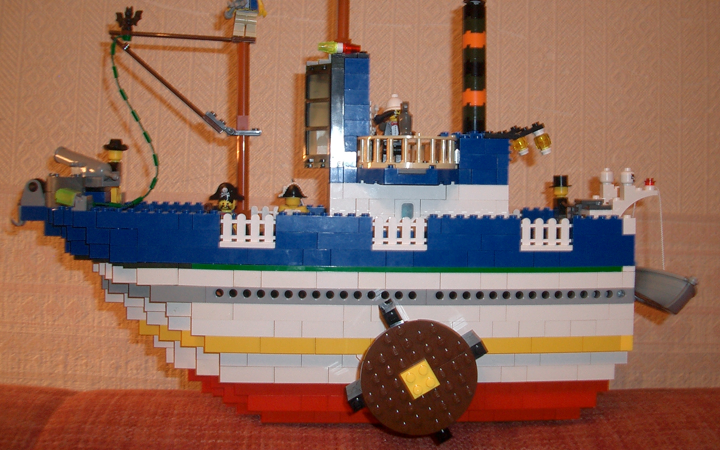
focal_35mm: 42
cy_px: 169
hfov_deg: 47.2
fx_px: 824
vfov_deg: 30.4
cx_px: 350
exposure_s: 1/40
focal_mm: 5.8
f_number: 2.6
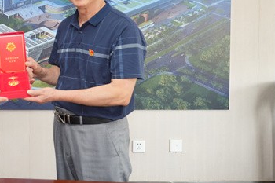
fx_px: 458
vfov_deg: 22.0
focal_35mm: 60
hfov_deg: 31.3
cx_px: 9
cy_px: 13
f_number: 4
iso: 640
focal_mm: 30
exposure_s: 1/80
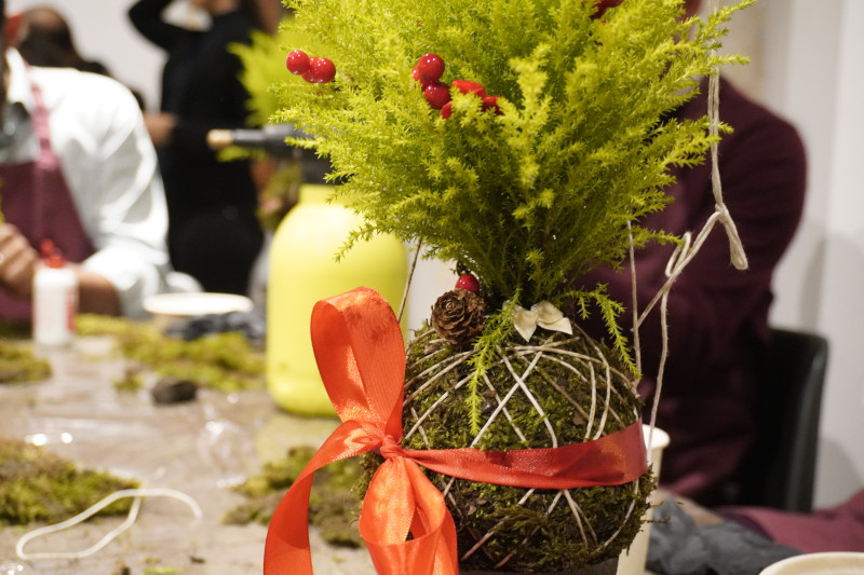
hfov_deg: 42.3
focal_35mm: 46
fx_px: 1116
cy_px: 288
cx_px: 432
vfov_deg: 28.9
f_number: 5
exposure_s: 1/60
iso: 5000
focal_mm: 31
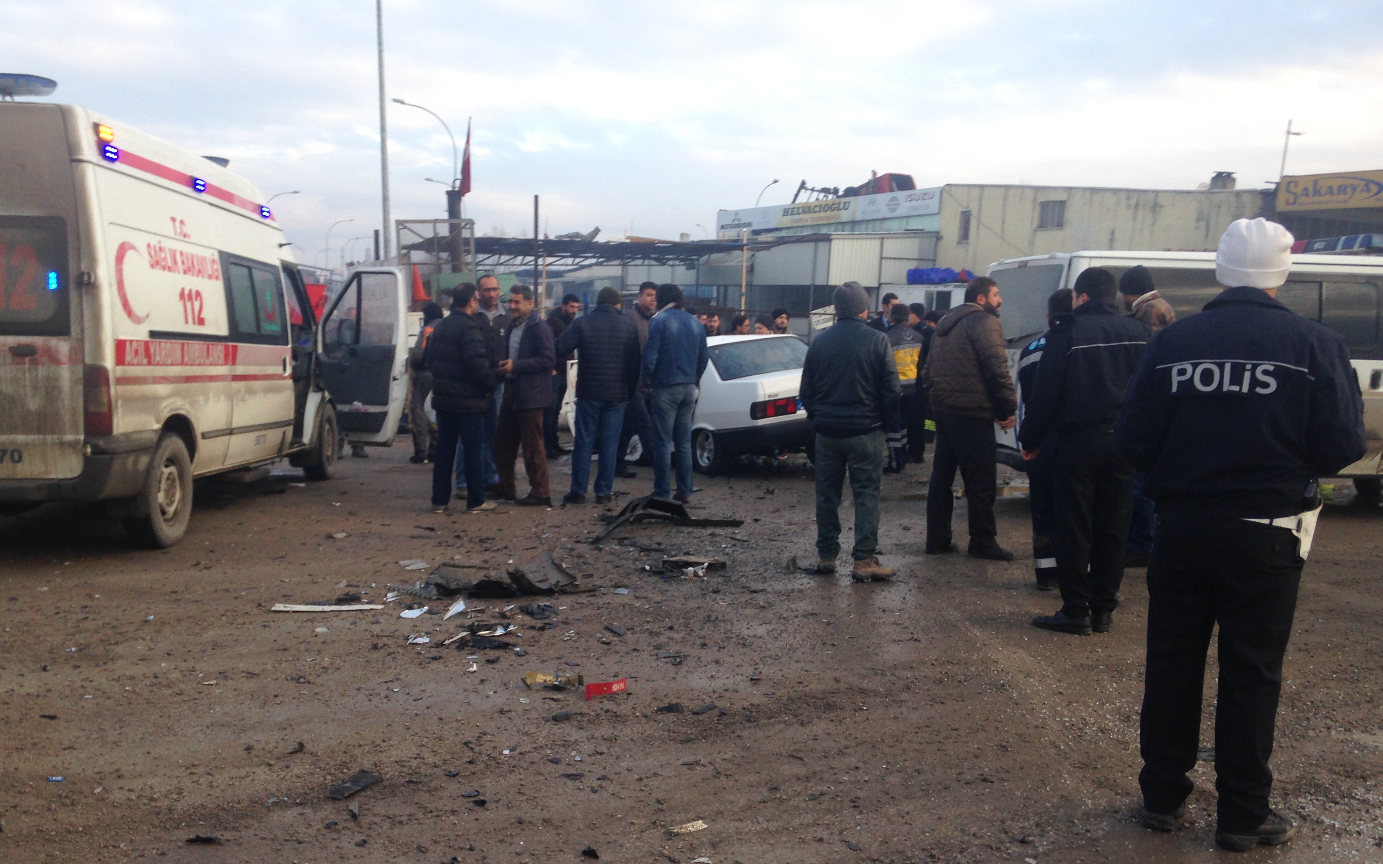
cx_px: 687
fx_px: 1357
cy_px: 480
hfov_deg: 54.0
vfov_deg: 35.3
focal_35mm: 36
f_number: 2.4
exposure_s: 1/201
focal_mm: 4.12
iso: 50
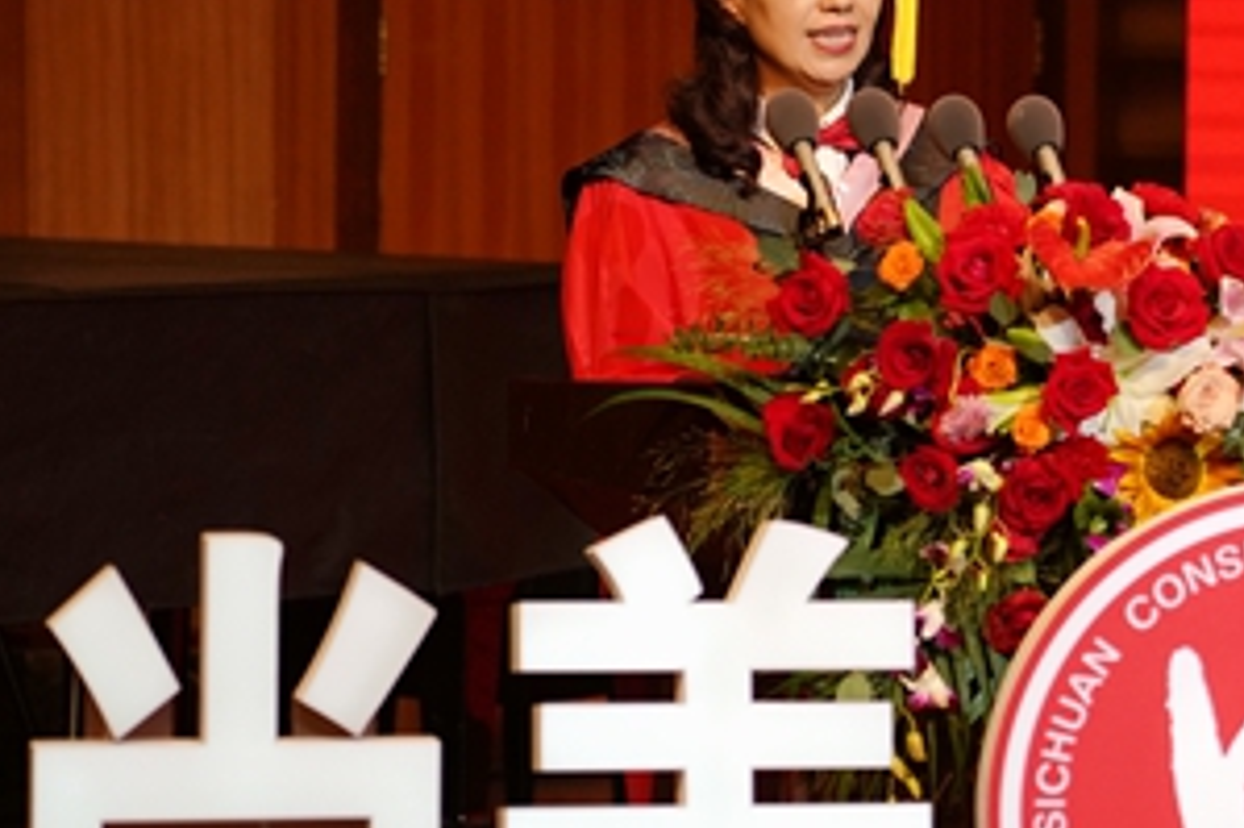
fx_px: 7287
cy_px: 387
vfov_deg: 6.5
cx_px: 1215
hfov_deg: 9.7
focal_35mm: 211
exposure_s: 1/320
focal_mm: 105
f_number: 4
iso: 1000
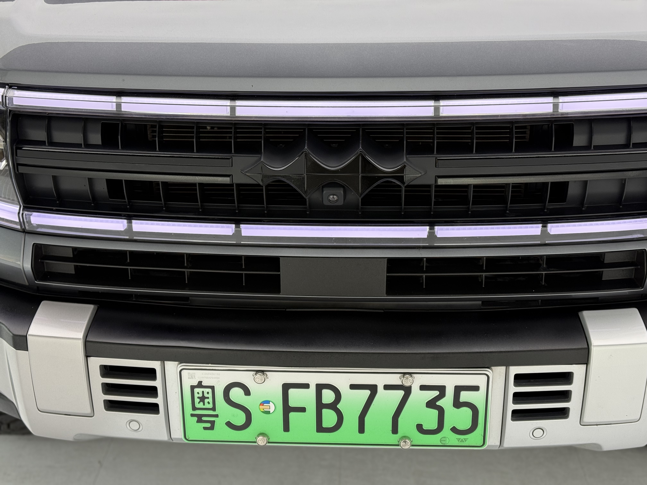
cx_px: 324
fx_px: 897
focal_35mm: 48
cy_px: 242
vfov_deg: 30.3
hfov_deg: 39.7
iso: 64
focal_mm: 6.76
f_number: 1.78
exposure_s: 1/103
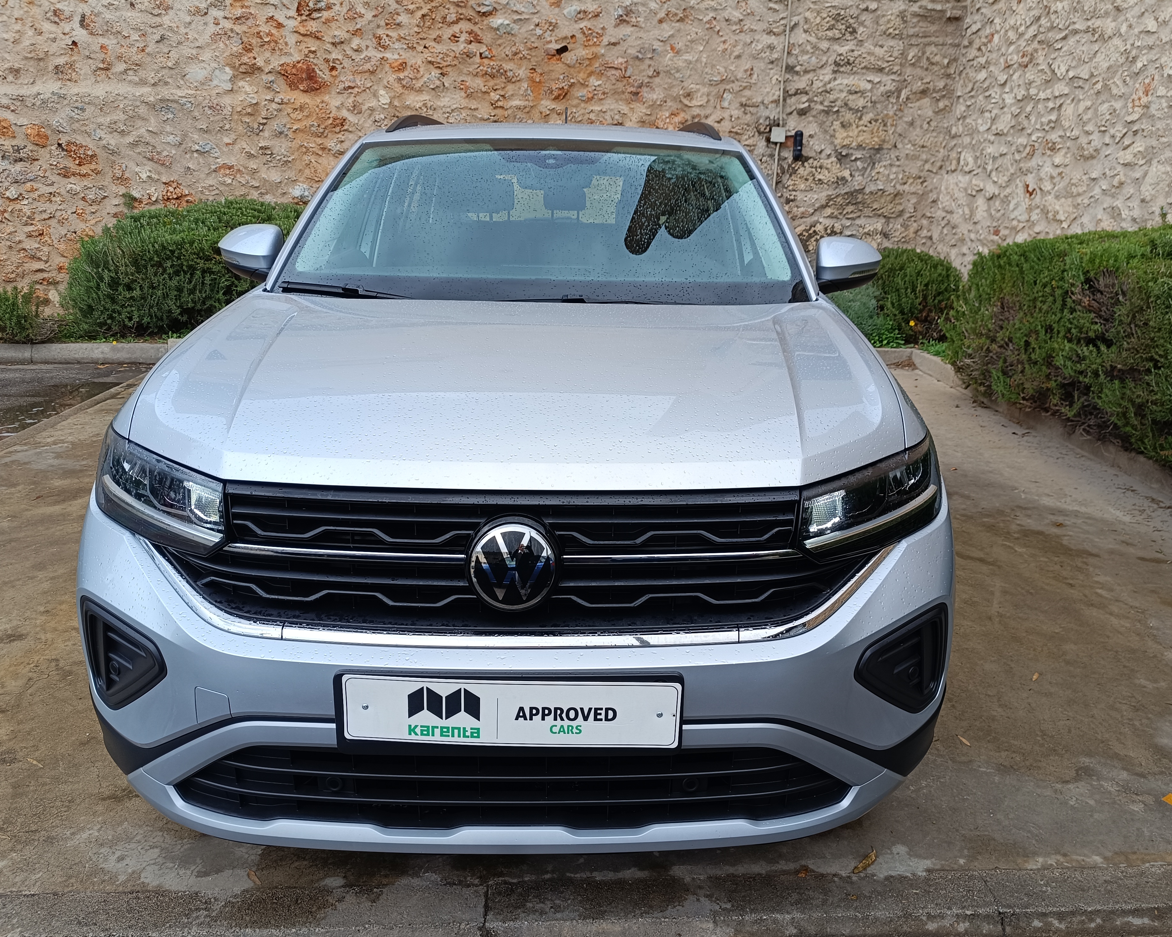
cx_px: 616
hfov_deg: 66.0
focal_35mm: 26
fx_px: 902
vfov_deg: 54.9
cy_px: 485
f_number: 1.88
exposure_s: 1/291
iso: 51
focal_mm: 5.59
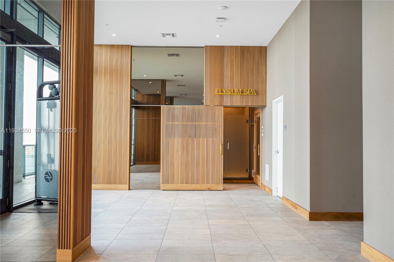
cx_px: 197
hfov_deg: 58.7
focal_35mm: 32
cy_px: 131
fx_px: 350
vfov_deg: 41.1
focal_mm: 32
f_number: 8
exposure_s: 1/5
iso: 250
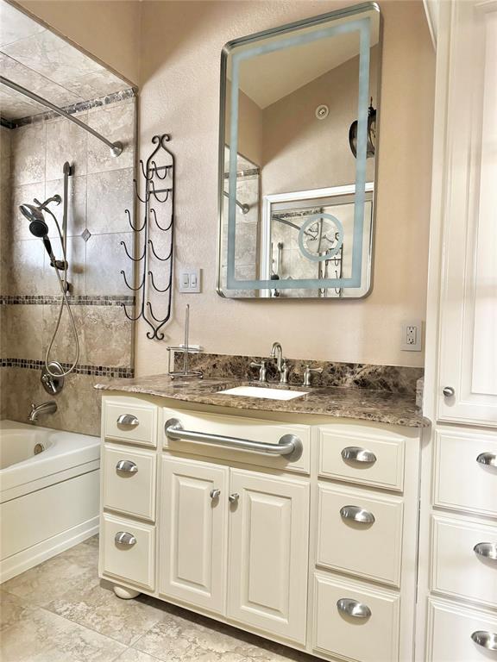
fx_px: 459
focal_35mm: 24
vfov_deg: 71.6
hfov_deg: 56.8
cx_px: 248
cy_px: 331
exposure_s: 1/47
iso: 800
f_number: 1.78
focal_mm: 6.86
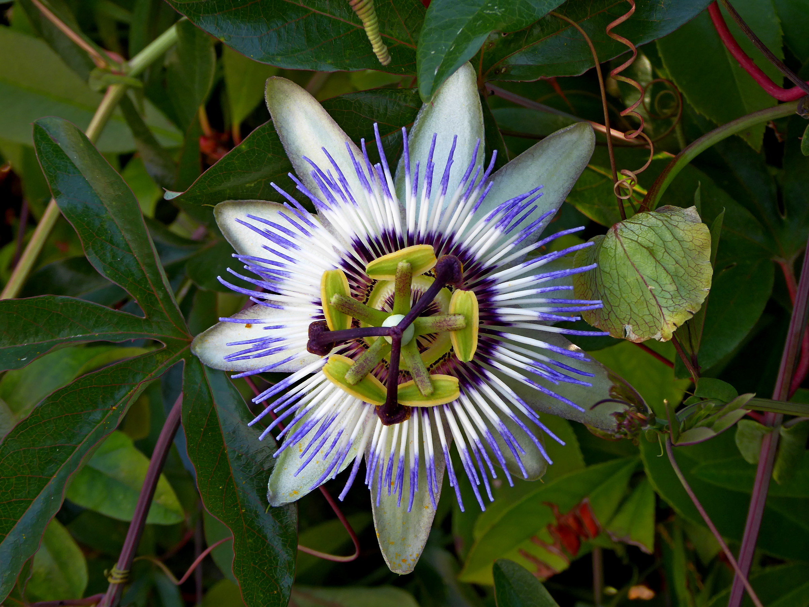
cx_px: 404
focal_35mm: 65
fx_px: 1519
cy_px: 304
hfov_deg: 29.8
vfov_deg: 22.6
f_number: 4.4
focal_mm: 11.7
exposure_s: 1/60
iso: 125
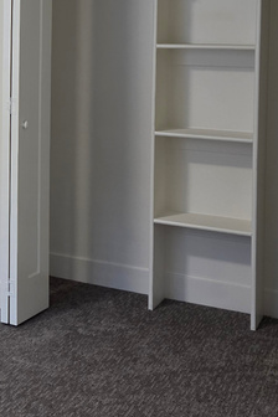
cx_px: -259
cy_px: 60
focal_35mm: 73
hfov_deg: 15.4
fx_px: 846
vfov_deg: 26.9
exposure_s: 1/120
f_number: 1.7
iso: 400
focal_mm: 6.3
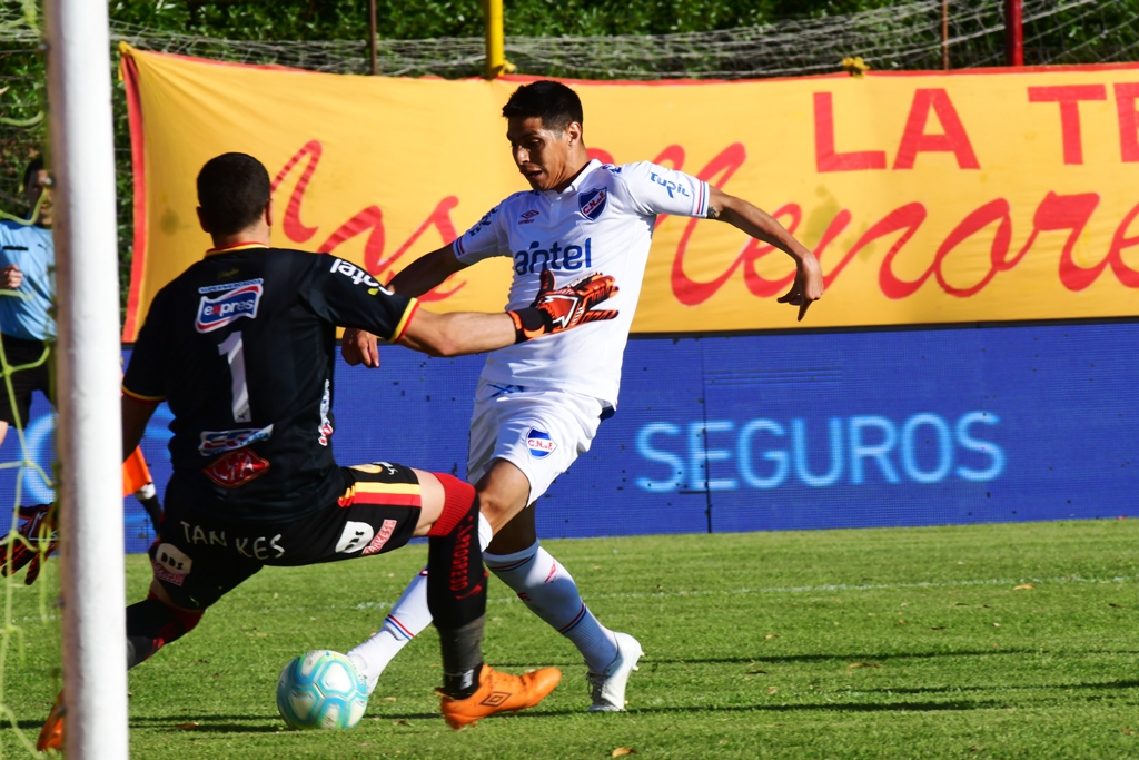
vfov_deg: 3.1
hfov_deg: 4.6
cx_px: 570
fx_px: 14239
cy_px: 380
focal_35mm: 450
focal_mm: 300
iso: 500
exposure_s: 1/640
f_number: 13
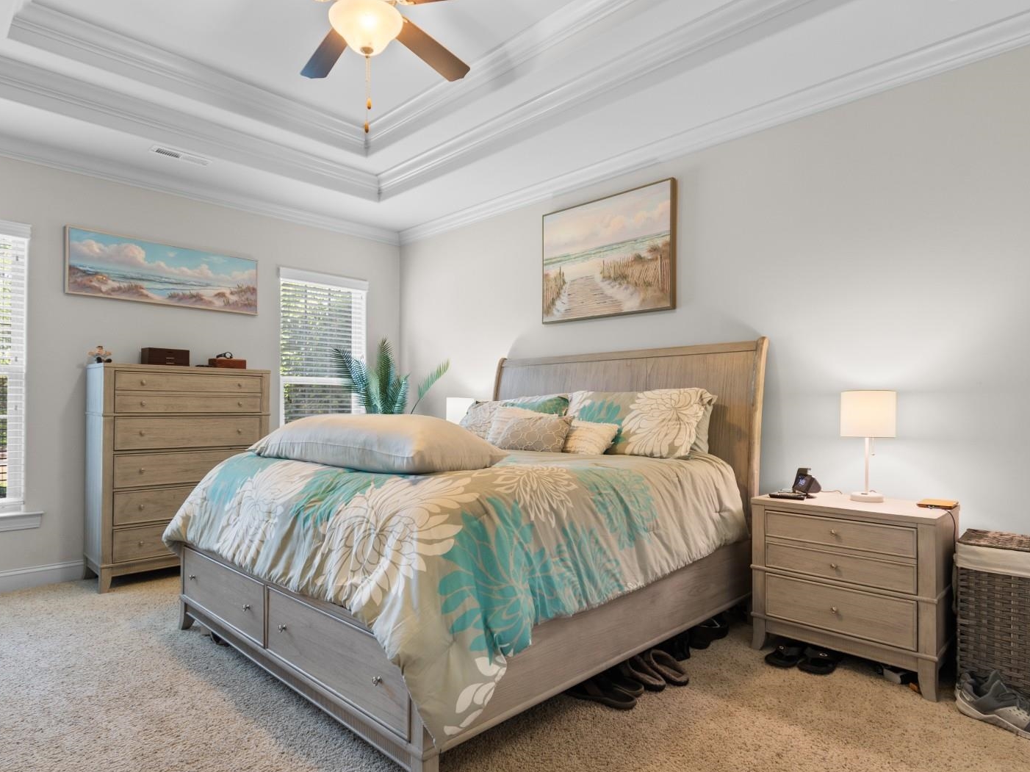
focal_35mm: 20
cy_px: 396
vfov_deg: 65.9
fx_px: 595
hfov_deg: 81.7
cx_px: 490
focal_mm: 12
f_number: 4.8
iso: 100
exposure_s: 3
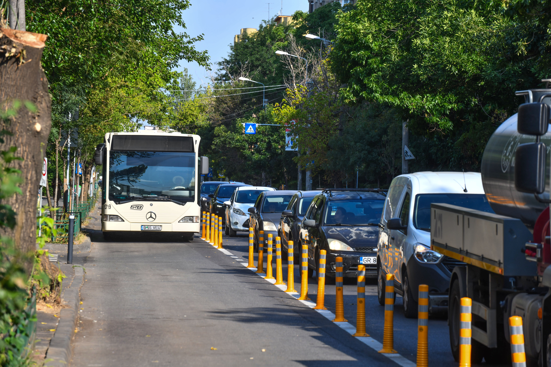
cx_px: 276
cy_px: 184
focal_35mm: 160
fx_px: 2449
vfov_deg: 8.6
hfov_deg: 12.8
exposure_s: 1/400
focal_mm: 160
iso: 200
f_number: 8
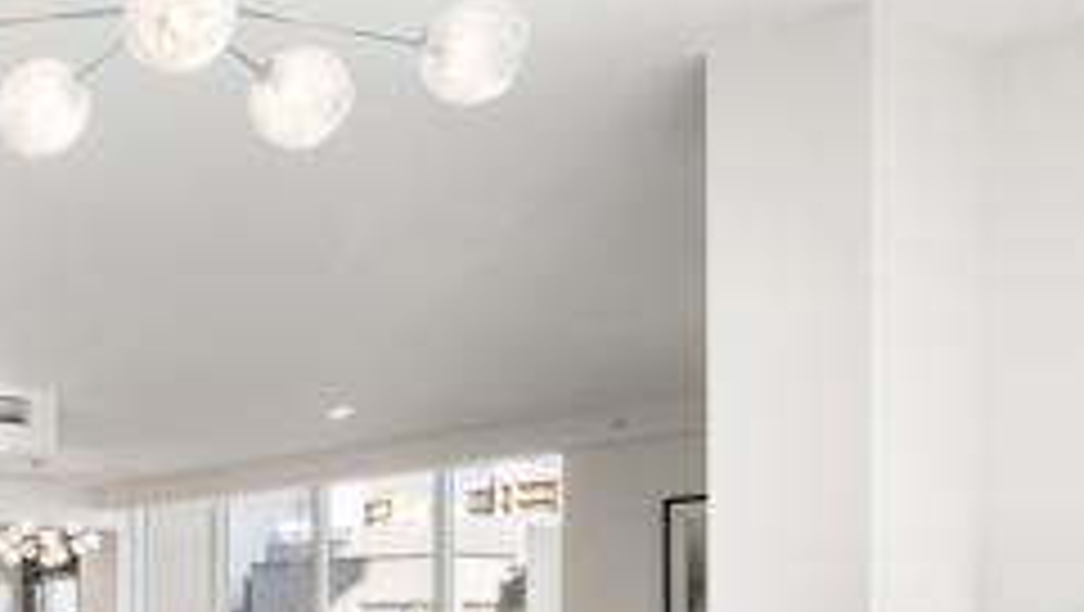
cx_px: -256
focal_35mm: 50
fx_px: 1438
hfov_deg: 32.9
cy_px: 695
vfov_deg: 22.5
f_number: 8
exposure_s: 1/15
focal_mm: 12
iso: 125
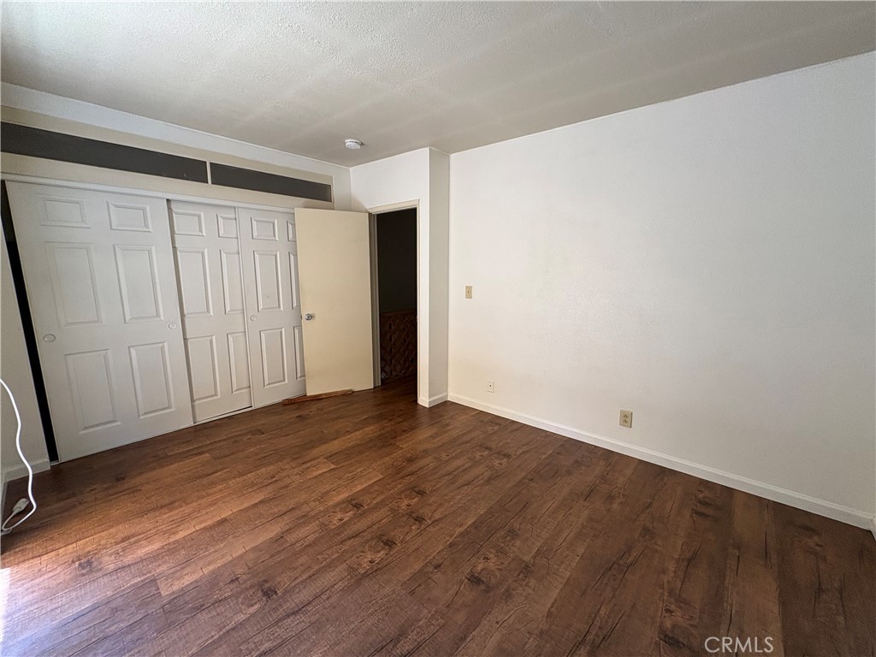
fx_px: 354
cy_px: 328
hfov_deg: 102.1
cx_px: 438
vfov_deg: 85.7
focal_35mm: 14
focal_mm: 2.22
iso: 125
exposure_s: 1/99
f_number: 2.2
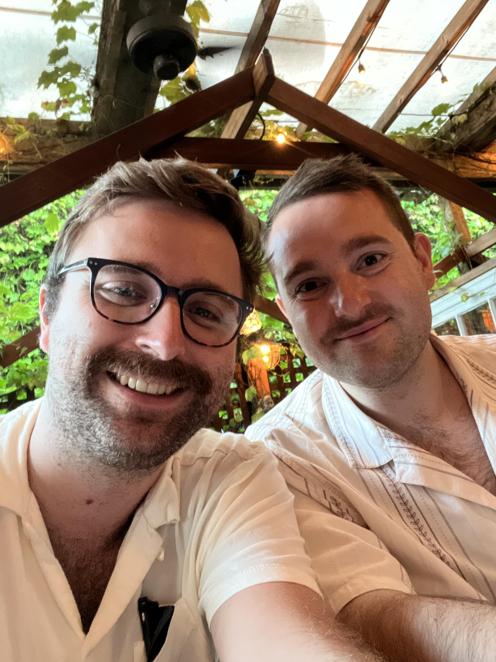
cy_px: 331
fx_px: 573
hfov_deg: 46.8
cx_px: 248
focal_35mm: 30
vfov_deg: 60.0
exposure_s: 1/17
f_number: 2.2
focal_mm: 2.71
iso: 640
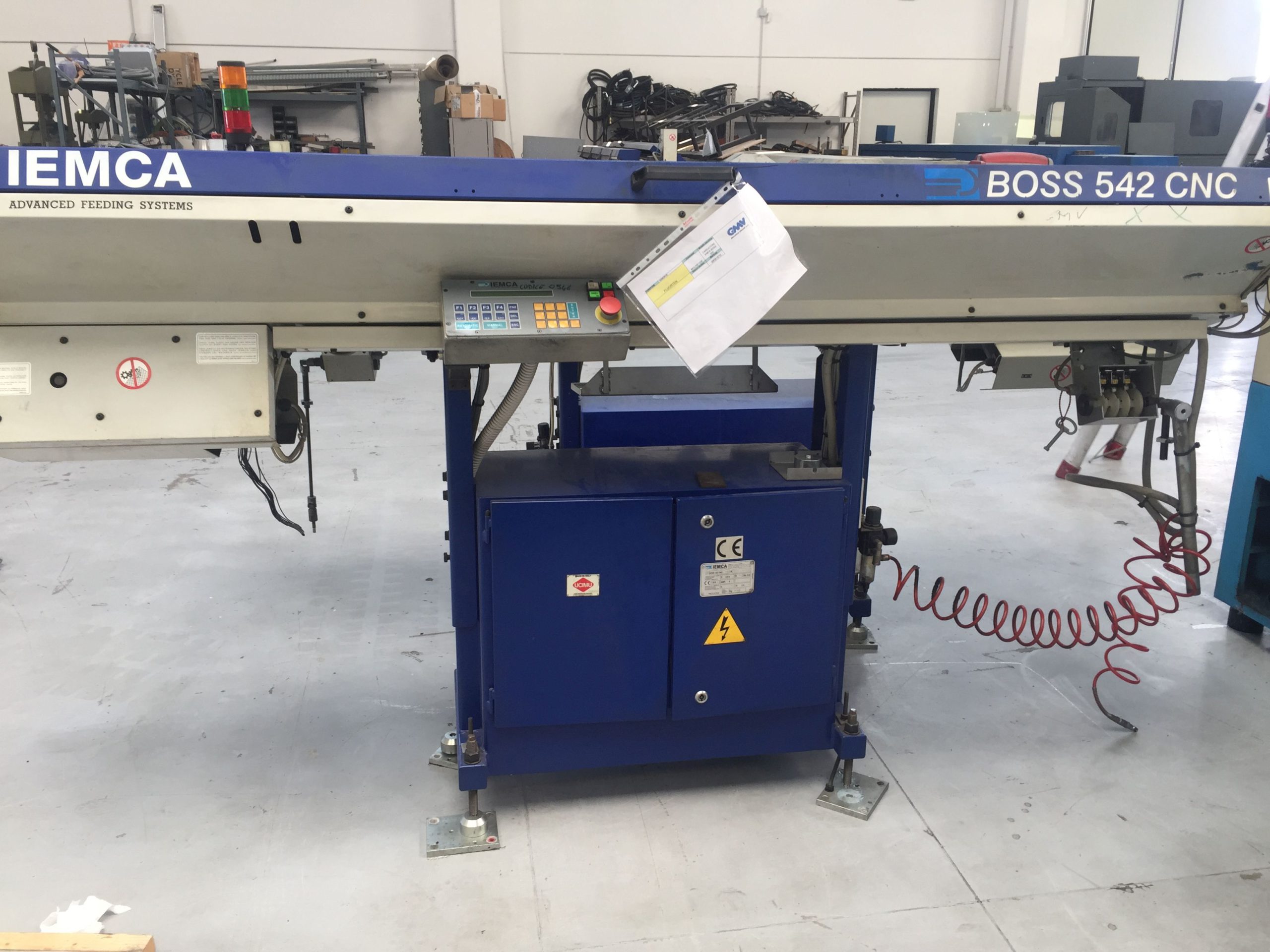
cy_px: 476
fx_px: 1064
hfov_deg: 61.7
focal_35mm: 29
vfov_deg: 48.2
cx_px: 635
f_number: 2.2
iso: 32
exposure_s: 1/60
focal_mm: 4.15
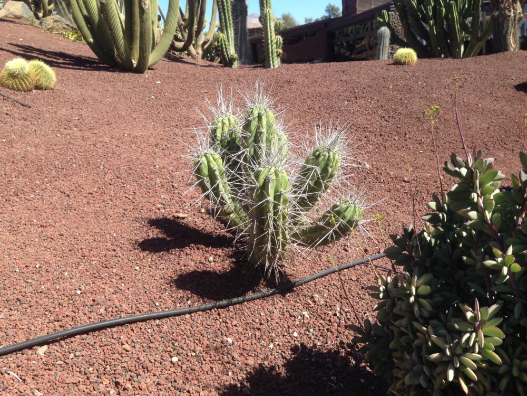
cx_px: 264
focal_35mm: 33
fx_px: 502
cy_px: 198
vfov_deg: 42.9
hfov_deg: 55.4
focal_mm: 4.12
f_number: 2.4
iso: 50
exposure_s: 1/861
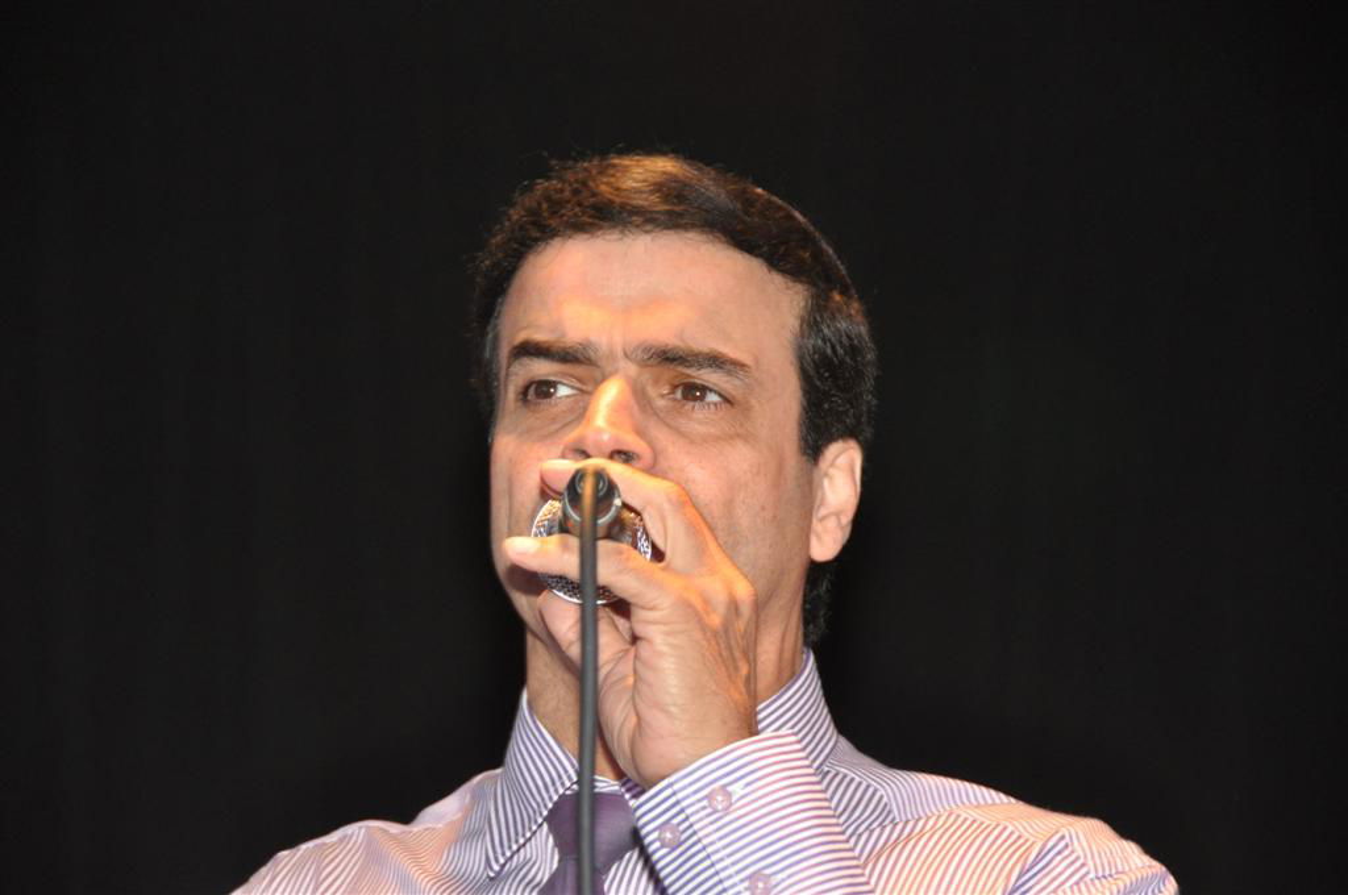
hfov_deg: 12.2
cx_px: 674
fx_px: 6283
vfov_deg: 8.1
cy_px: 448
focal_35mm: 168
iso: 800
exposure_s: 1/60
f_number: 5.3
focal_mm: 112
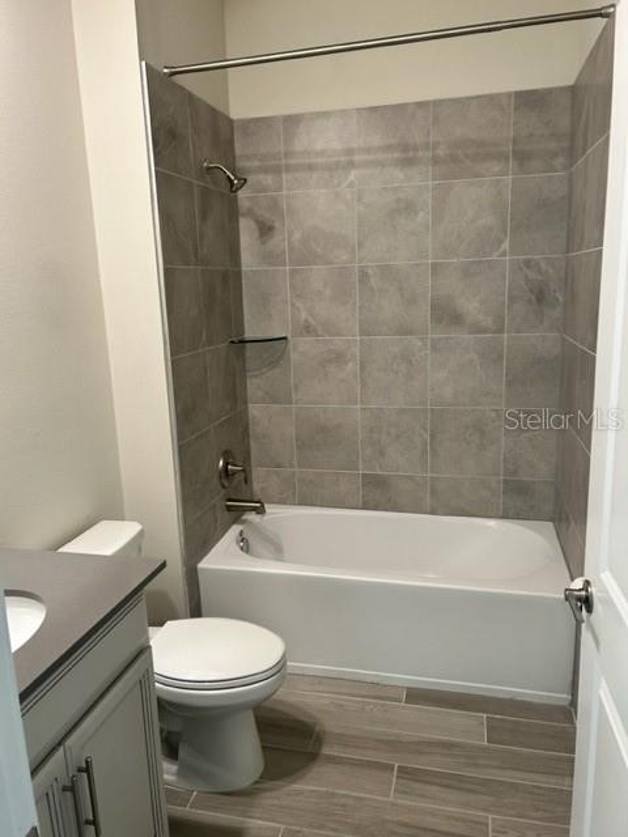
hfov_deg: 53.1
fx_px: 629
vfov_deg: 67.3
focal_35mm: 26
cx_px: 314
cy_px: 418
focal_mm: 5.7
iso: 80
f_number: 1.5
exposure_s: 1/60
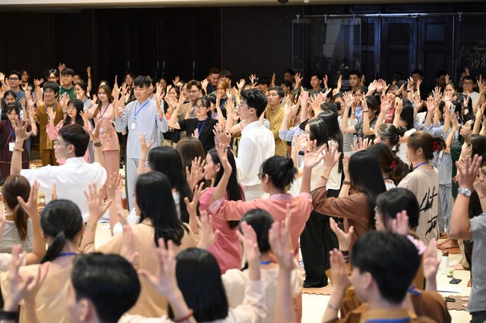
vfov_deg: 18.7
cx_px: 243
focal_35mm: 73
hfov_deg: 27.7
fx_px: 985
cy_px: 162
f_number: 4
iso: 6400
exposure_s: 1/200
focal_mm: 73
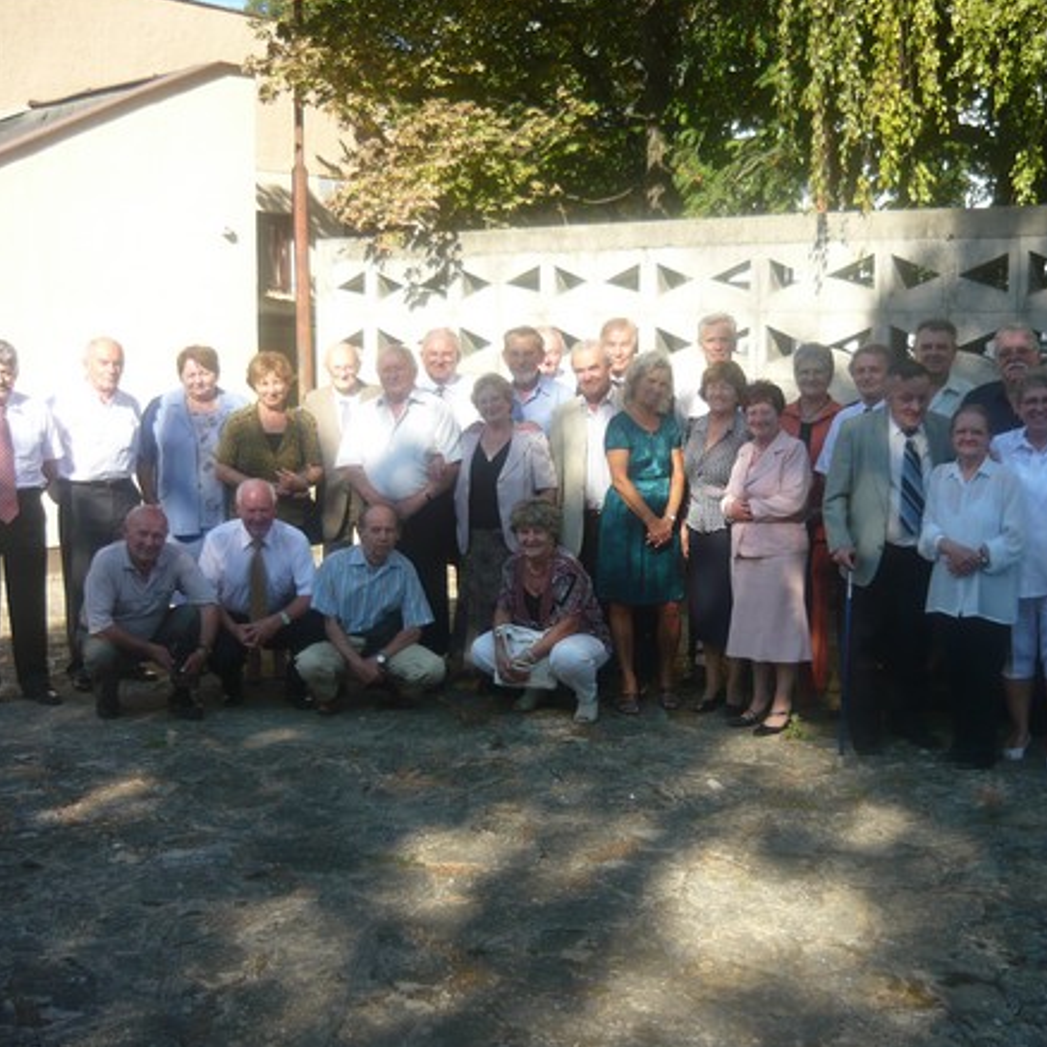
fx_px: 1369
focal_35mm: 40
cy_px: 521
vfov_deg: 41.9
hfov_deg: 41.6
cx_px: 655
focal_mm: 5.5
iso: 100
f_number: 2.8
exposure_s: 1/500
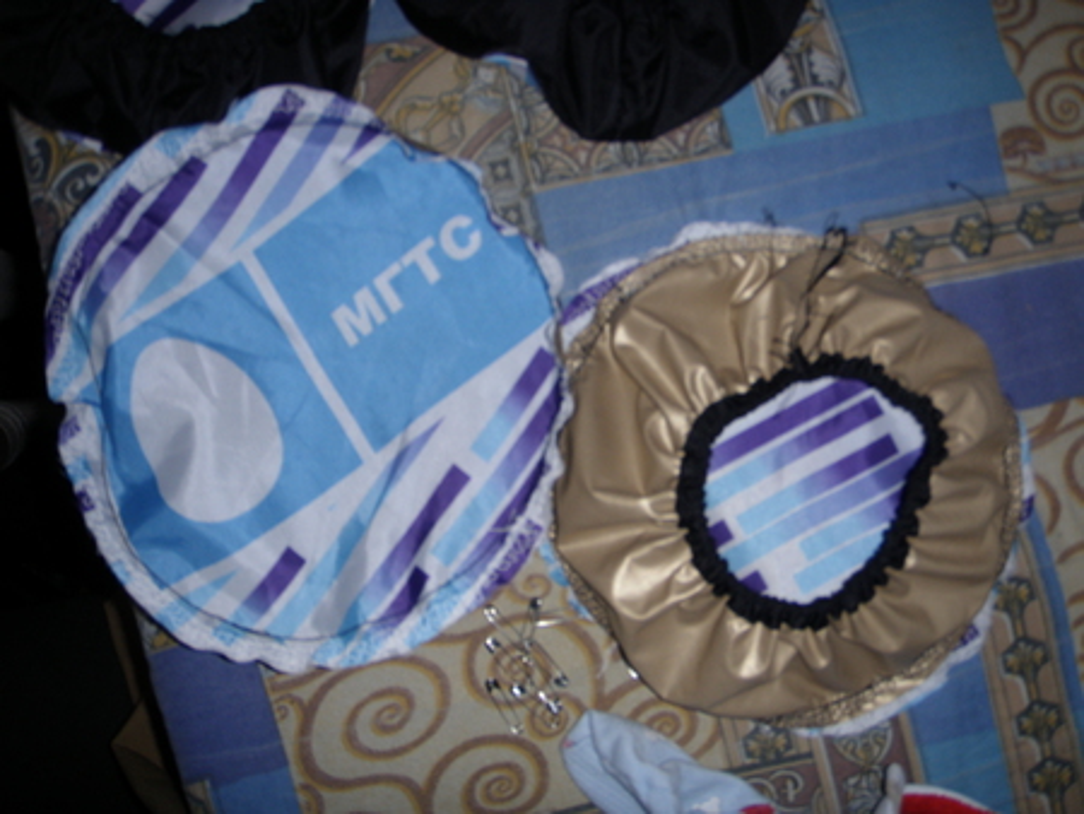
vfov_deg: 37.8
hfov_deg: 49.0
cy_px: 407
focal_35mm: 38
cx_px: 542
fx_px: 1191
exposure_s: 1/30
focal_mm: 6.7
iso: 100
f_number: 3.5
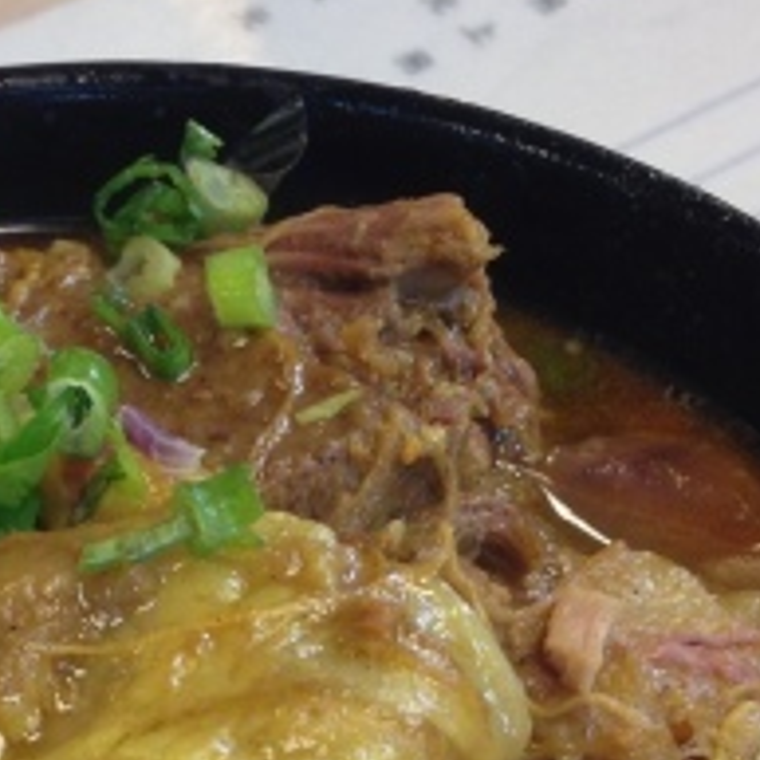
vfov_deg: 13.2
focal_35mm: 128
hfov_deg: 13.6
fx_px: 3179
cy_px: 941
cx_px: 138
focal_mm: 4.28
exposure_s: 1/20
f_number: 2.4
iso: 50
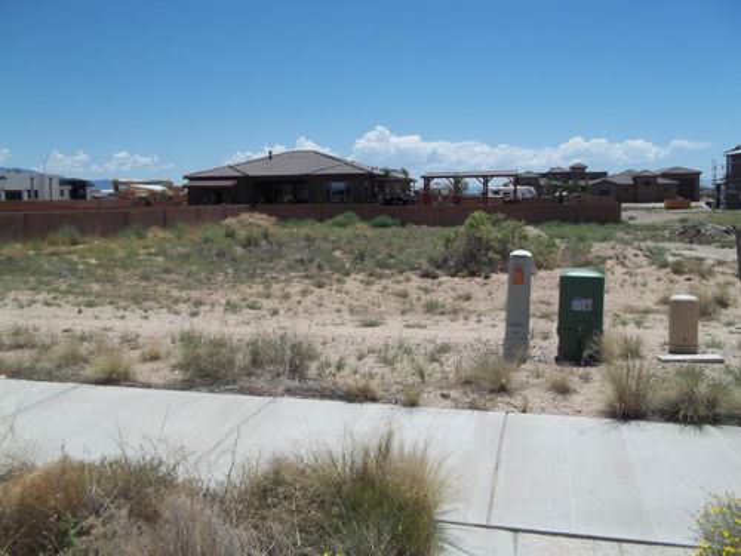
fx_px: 685
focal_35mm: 32
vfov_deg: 44.2
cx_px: 370
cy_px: 278
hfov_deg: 56.8
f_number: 8.8
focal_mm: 5.7
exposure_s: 1/250
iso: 64
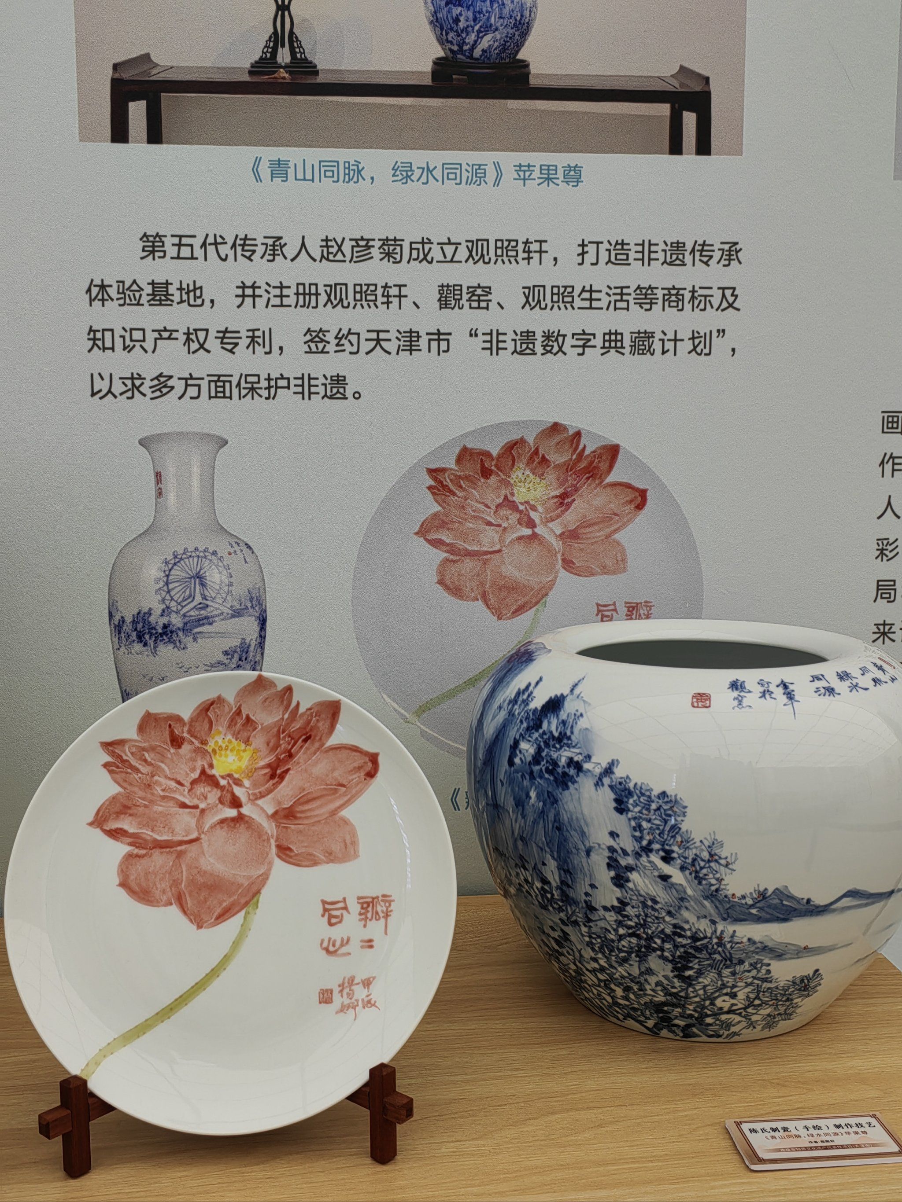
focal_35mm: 36
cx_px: 451
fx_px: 1251
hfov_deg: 39.7
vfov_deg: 51.4
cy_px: 601
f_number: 1.8
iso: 80
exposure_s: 1/100
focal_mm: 5.54
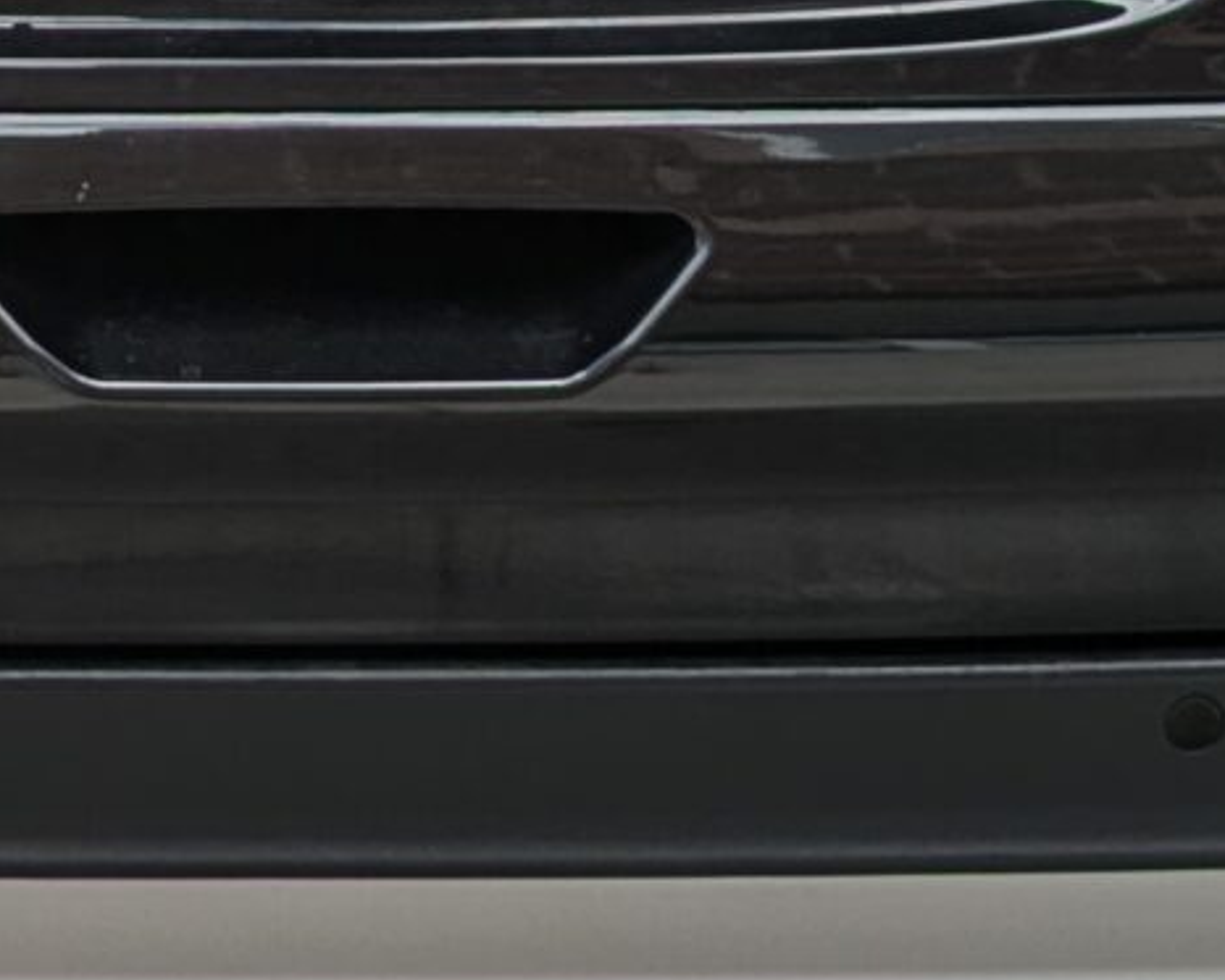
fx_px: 4859
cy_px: -455
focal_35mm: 134
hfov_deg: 14.3
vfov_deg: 11.1
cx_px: 292
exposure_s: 1/1449
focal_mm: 5.43
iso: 44
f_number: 1.89
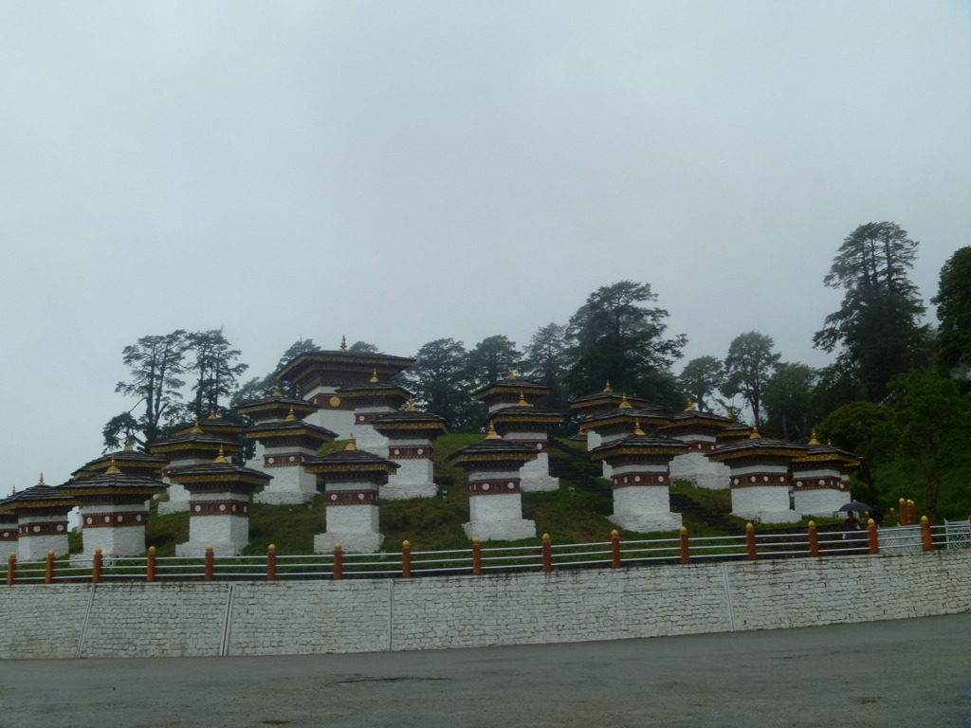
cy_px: 364
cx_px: 486
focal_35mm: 35
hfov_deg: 52.6
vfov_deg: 40.7
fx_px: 982
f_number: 5.6
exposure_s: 1/400
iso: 100
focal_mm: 6.3
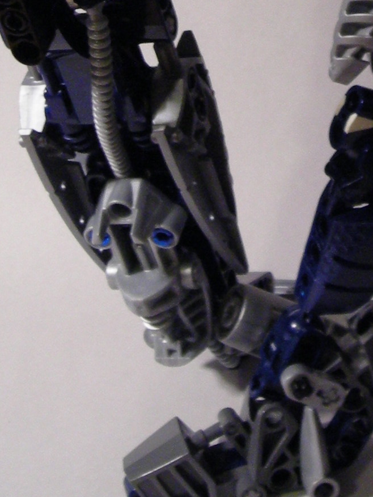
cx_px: 382
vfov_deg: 15.4
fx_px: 1752
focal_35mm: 122
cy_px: -149
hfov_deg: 12.0
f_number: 3.2
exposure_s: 1/8.3
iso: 200
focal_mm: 6.3
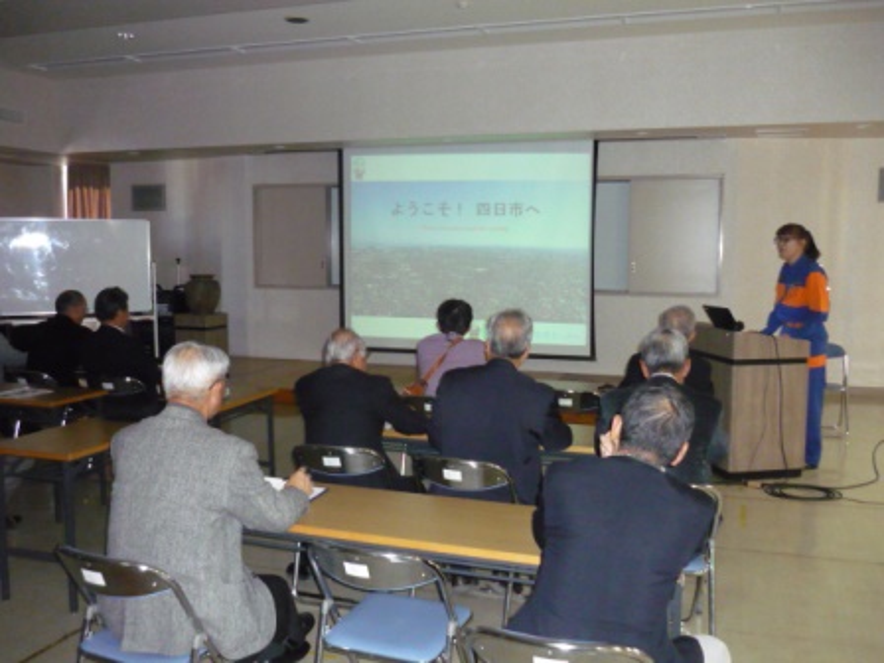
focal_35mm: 33
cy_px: 332
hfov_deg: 55.4
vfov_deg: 42.9
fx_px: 843
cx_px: 442
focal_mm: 5.5
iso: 800
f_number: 2.8
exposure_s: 1/30
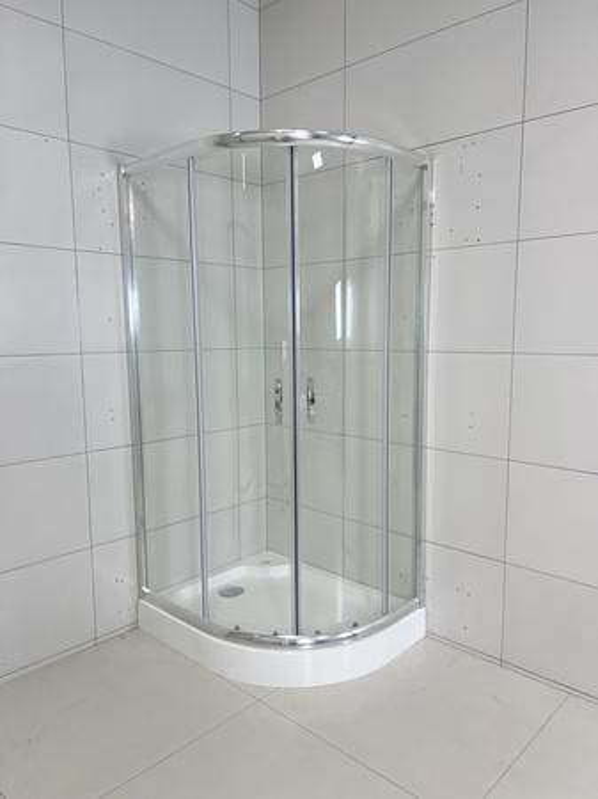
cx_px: 299
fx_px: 599
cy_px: 400
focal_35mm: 26
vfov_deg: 67.3
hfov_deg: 53.0
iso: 100
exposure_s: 1/121
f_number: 1.5
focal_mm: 5.7
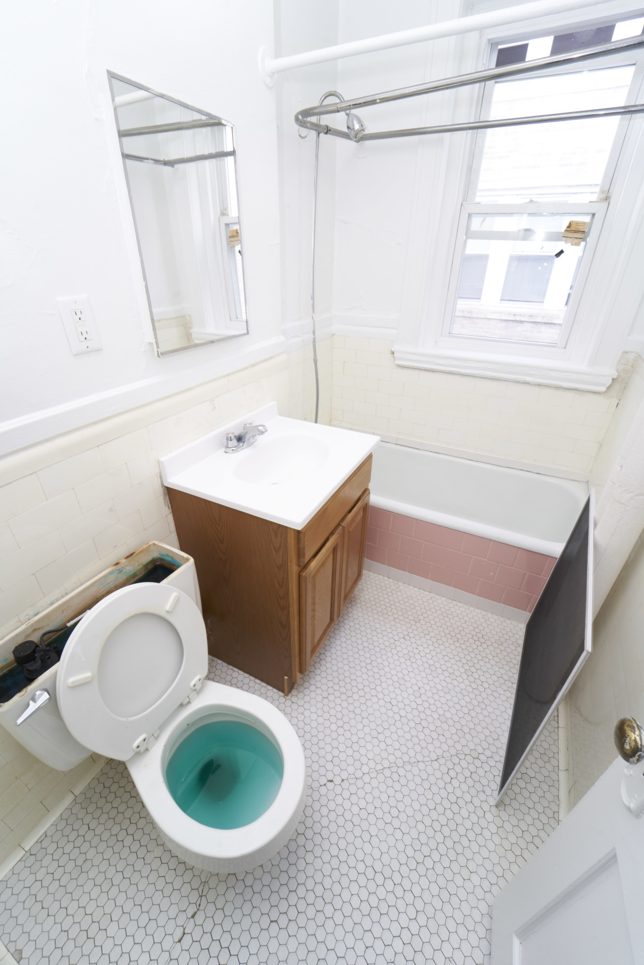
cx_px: 322
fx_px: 376
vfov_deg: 104.2
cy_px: 482
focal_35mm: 14
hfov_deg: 81.2
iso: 250
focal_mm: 14
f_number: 11
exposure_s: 1/5
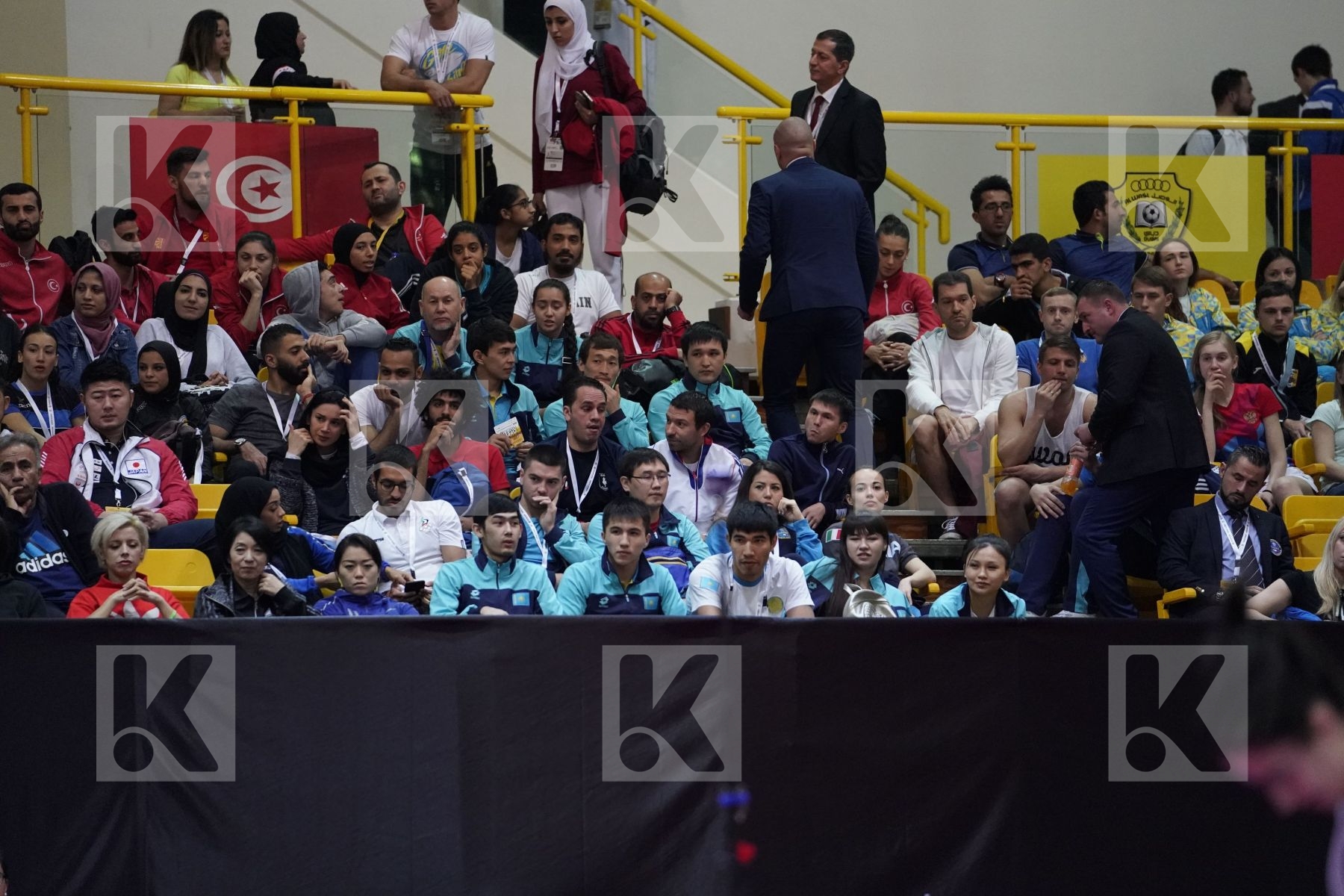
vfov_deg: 6.9
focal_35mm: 200
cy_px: 448
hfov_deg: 10.3
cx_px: 672
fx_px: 7466
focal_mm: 200
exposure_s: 1/1000
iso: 6400
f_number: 2.8
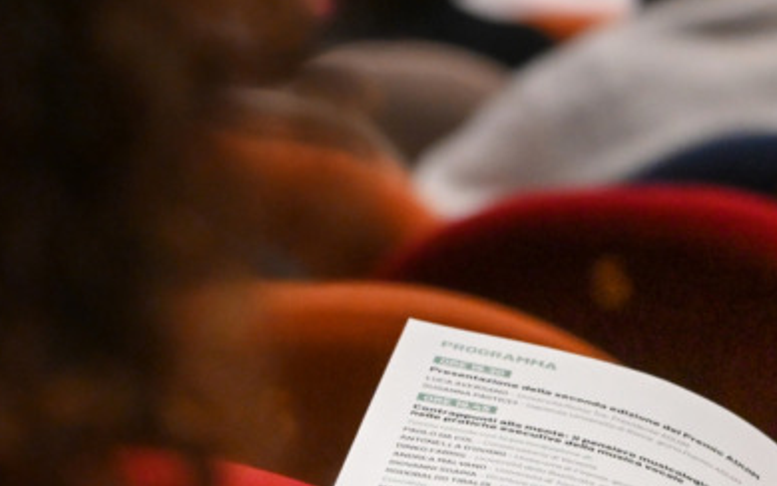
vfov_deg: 5.6
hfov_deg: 8.9
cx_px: 879
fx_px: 4957
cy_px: -3
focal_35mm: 234
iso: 4000
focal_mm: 70
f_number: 4.5
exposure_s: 1/200
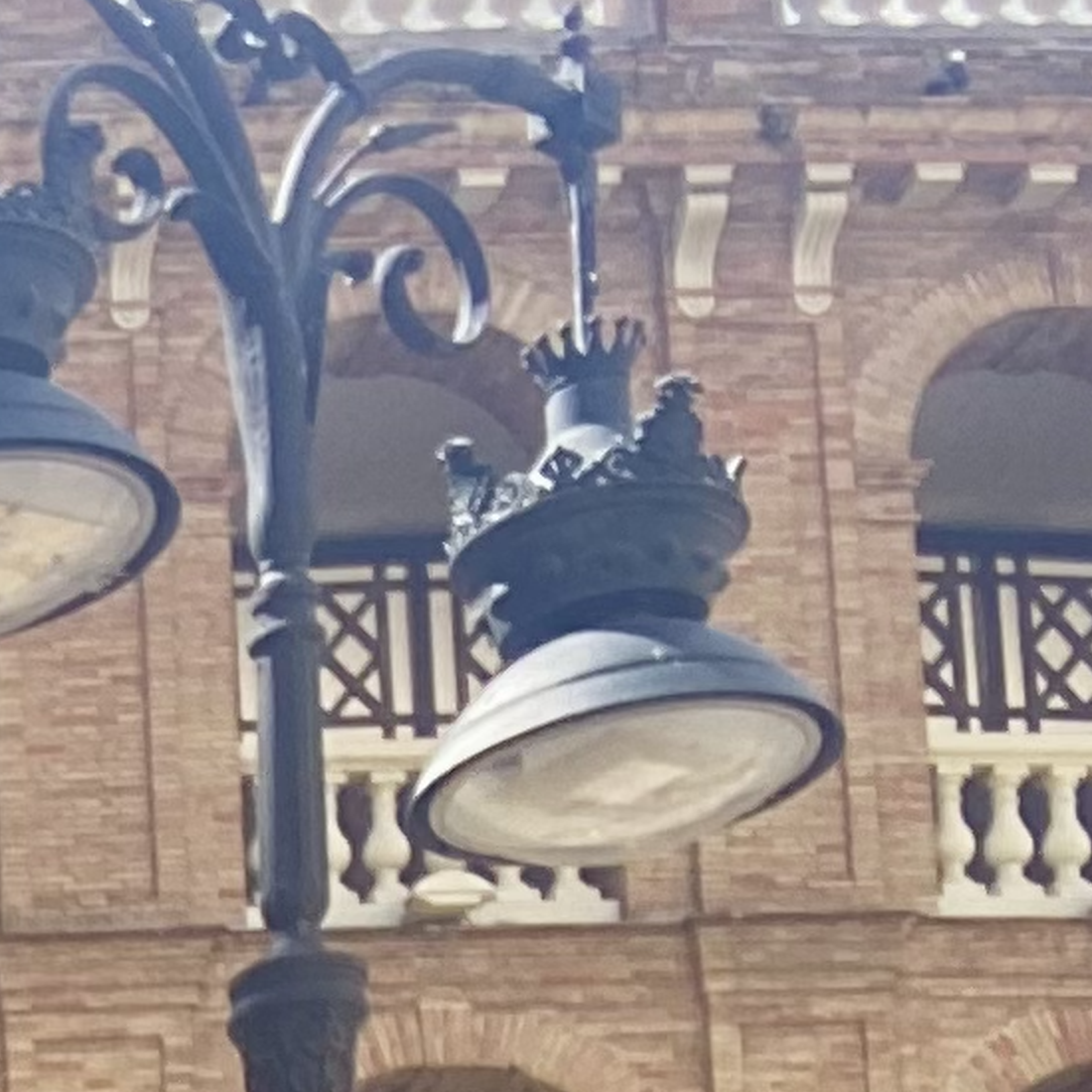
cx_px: -1938
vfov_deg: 10.3
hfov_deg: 9.7
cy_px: 2535
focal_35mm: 149
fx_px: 5318
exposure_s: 1/203
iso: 25
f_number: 2.2
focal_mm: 2.71
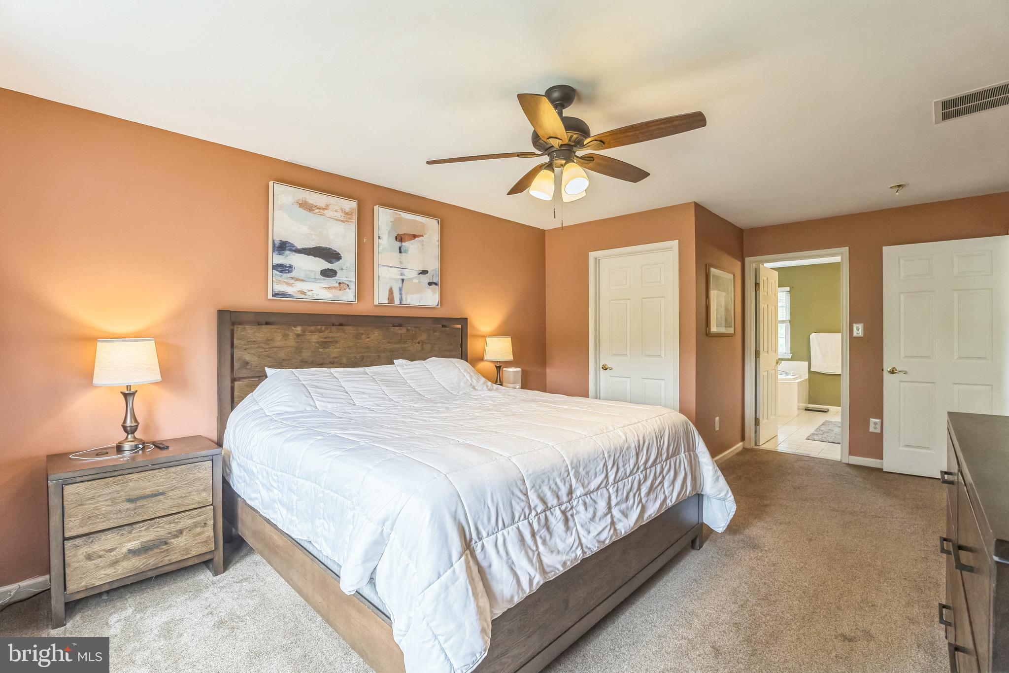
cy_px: 336
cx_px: 504
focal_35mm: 16
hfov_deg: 95.0
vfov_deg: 72.0
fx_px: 462
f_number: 5.6
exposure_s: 1/125
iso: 640
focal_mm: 16.5
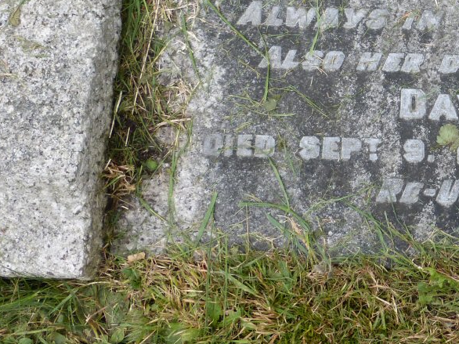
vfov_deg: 22.1
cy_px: -1
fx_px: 848
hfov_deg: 28.8
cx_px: 429
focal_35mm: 64
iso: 100
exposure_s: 1/250
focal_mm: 4.3
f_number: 4
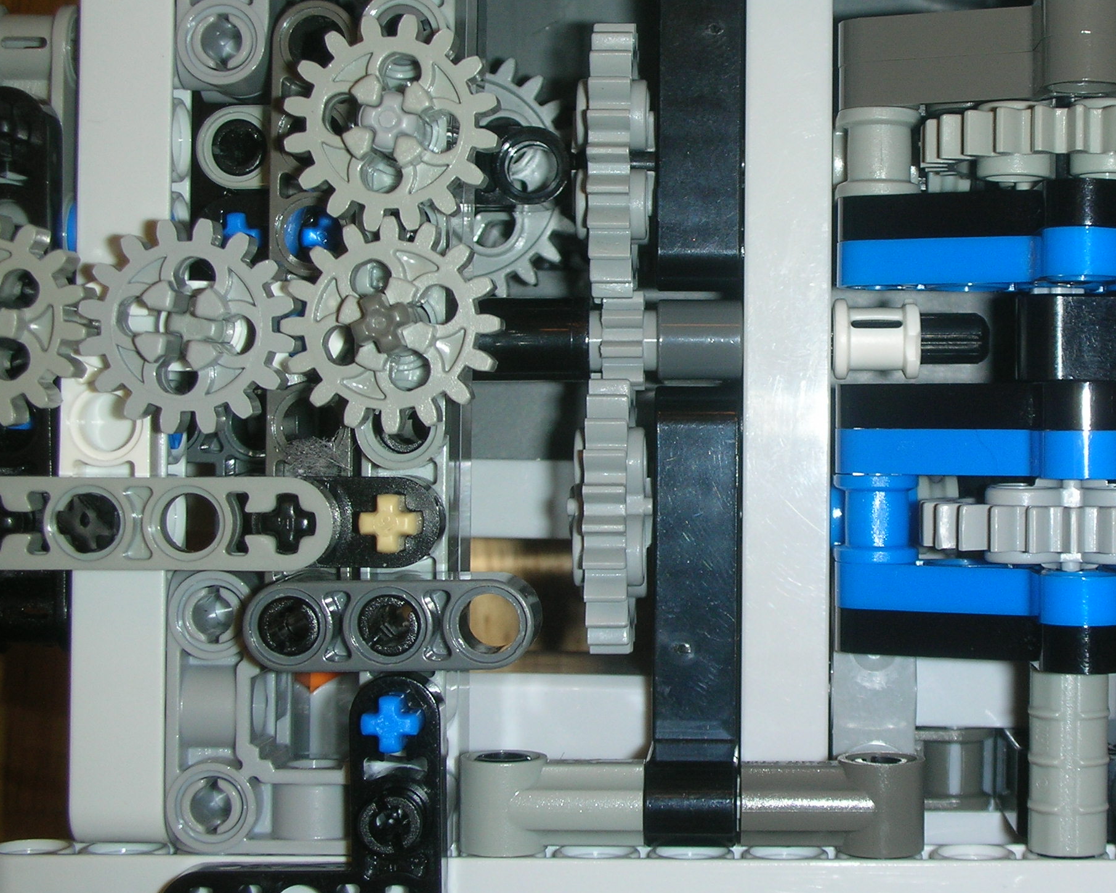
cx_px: 794
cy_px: 327
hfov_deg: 25.5
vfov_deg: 20.7
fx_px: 2444
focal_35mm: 74
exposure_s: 1/60.1
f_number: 3.7
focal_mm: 8.8
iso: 50
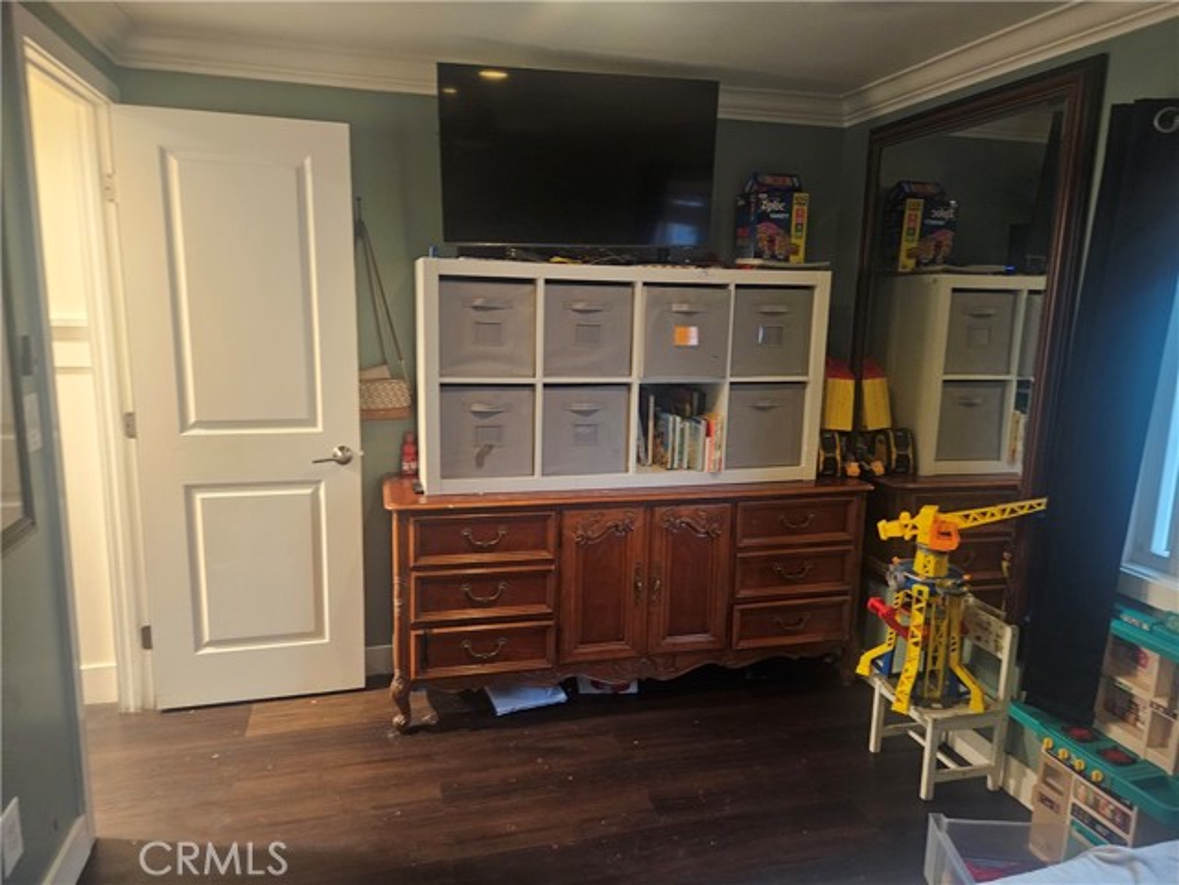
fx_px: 783
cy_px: 442
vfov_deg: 58.9
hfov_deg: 73.9
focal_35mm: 23
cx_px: 590
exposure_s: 1/24
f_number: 1.8
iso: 800
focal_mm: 5.4
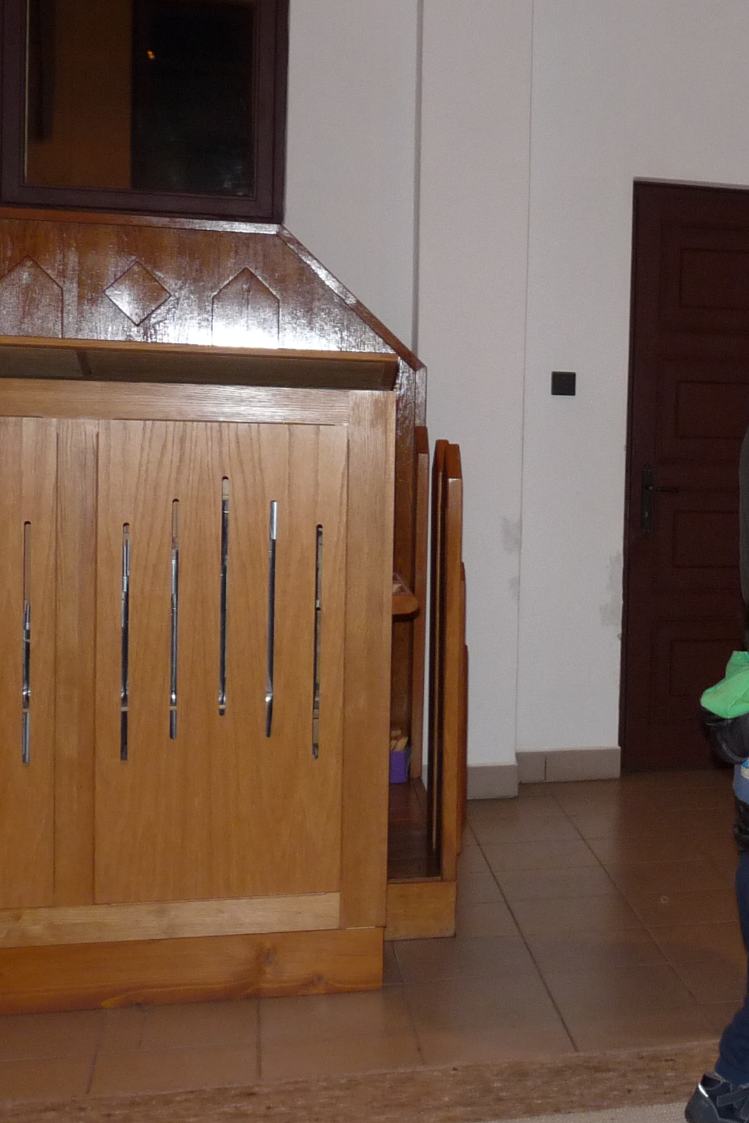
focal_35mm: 58
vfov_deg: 34.5
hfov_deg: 21.3
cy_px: 513
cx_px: 960
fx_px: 1810
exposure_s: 1/30
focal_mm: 4.8
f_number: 2.8
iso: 160
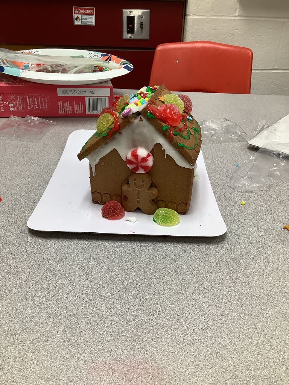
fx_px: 345
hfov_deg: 45.4
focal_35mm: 31
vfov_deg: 58.4
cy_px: 192
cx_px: 144
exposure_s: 1/50
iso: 80
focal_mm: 3.3
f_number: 2.4
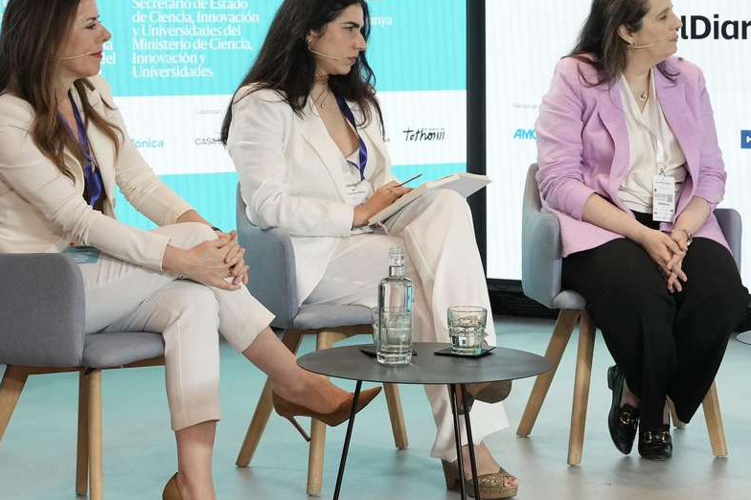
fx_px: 2023
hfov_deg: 20.9
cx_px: 512
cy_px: 38
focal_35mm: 97
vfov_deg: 13.9
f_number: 4.5
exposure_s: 1/200
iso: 1600
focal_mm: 38
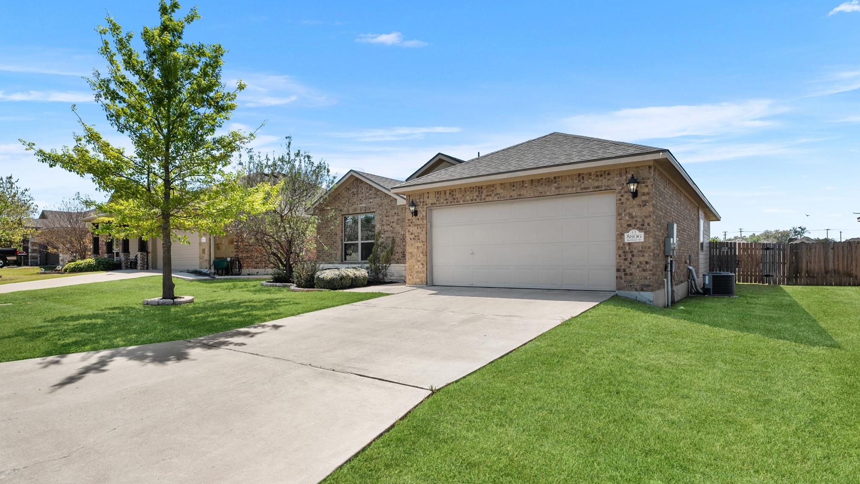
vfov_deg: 58.2
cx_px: 430
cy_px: 264
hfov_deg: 89.6
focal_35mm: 19
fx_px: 433
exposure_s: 1/30
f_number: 11
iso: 100
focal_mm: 18
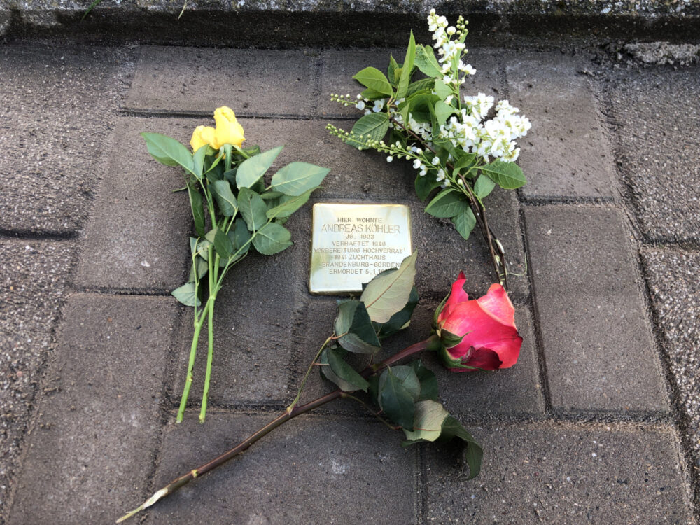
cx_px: 350
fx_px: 566
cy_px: 262
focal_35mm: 28
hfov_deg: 63.4
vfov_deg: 49.7
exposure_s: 1/182
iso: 20
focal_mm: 4
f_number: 1.8
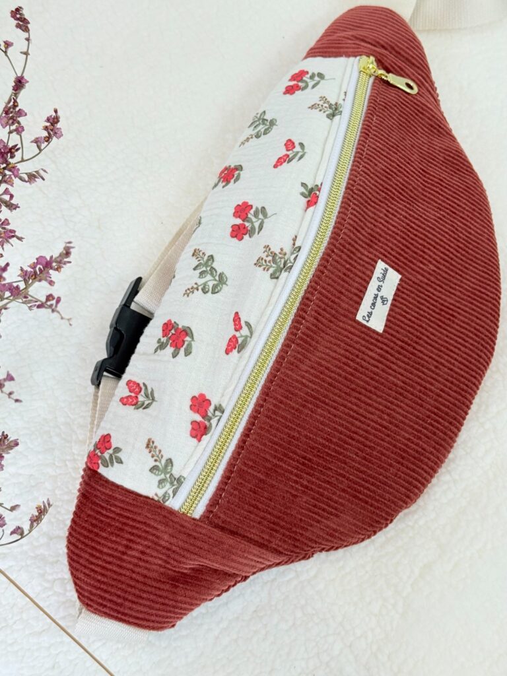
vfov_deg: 39.7
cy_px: 338
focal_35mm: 48
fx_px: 937
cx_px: 254
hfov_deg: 30.3
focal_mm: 6.76
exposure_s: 1/102
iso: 100
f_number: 1.78
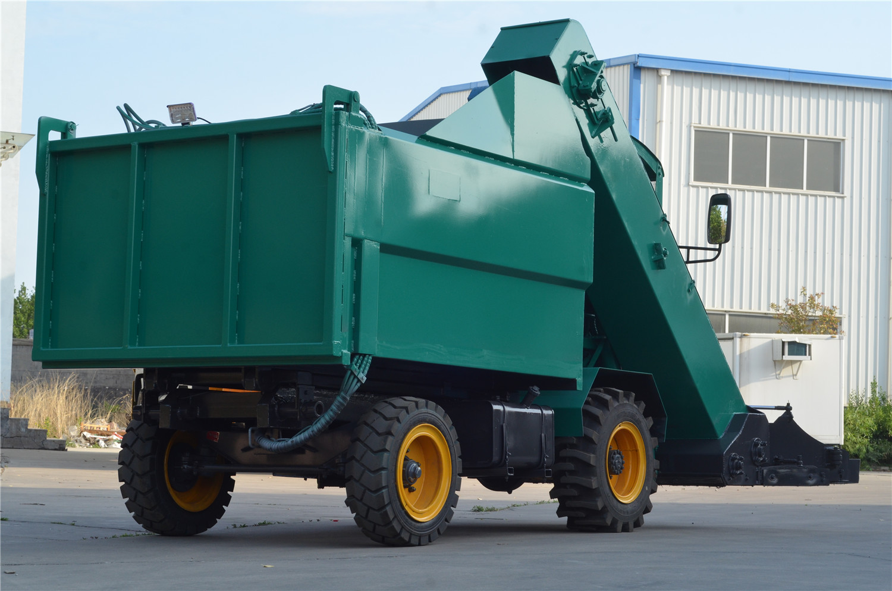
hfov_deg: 27.0
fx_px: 1854
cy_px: 296
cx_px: 446
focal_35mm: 75
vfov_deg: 18.1
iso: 400
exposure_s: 1/200
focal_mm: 50
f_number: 10
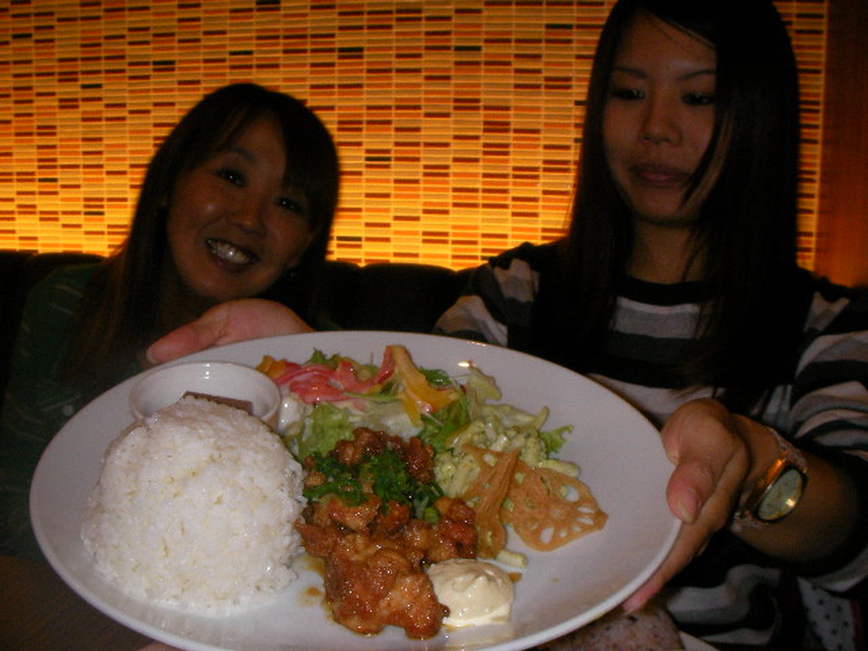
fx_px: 953
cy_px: 326
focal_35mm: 38
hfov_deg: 49.0
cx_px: 434
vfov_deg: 37.7
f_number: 5.6
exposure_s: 1/30
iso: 200
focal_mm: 6.3
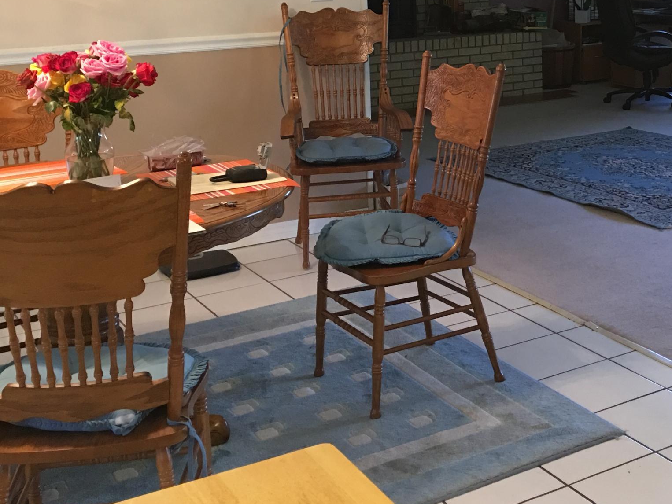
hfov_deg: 32.6
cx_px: 562
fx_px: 1107
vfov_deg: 24.8
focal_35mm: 57
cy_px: 38
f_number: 2.2
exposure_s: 1/15
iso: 64
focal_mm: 4.15
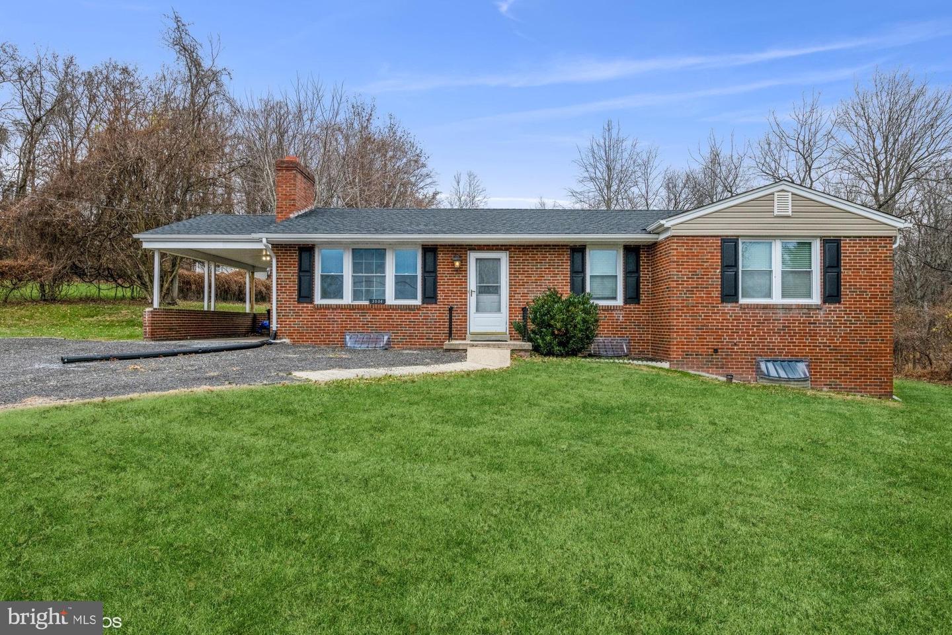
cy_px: 318
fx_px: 555
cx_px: 476
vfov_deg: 59.5
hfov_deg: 81.2
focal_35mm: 21
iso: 640
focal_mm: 21
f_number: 7.1
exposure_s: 1/640
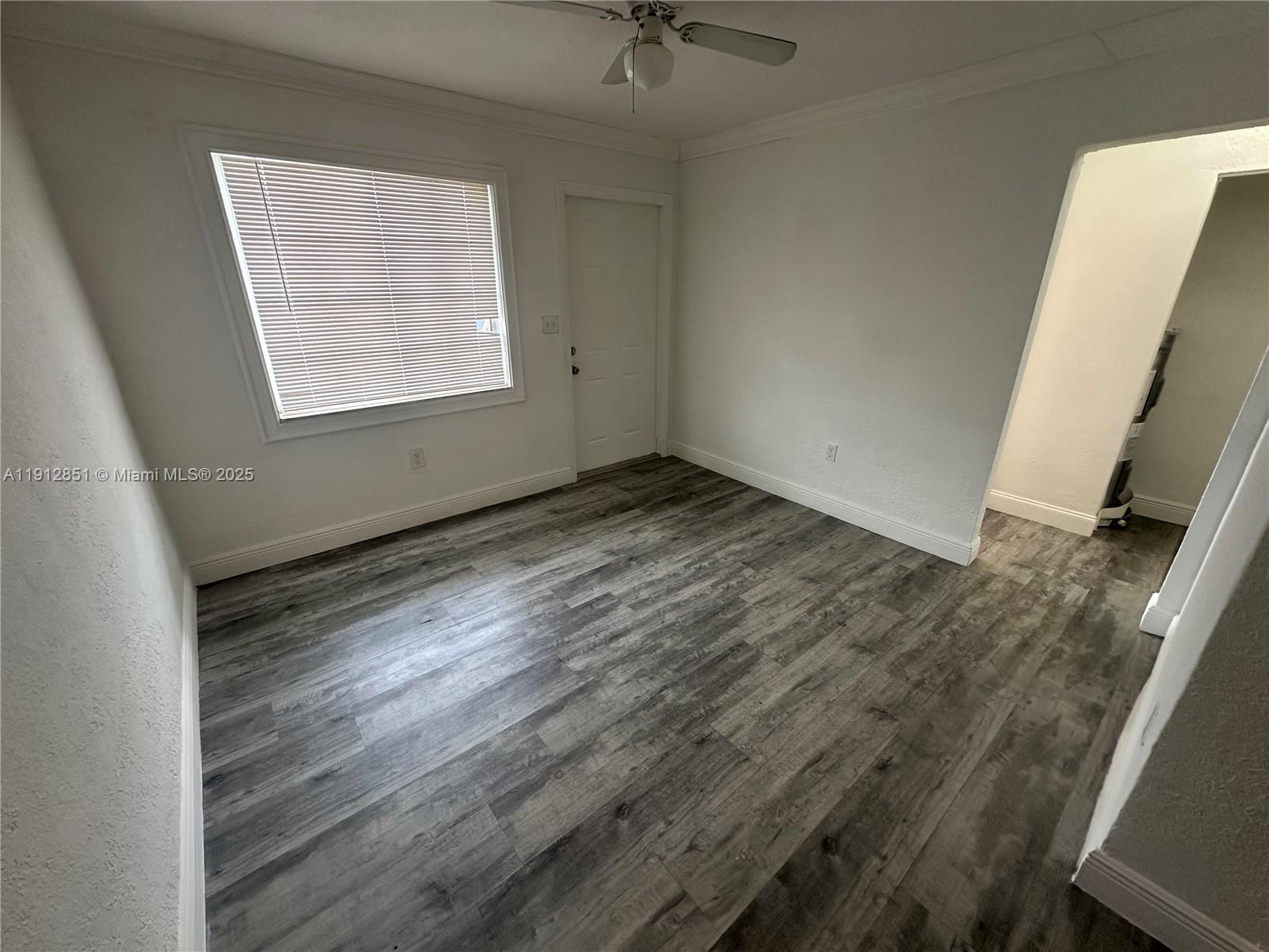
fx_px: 513
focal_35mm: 14
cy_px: 476
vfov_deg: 85.7
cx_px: 634
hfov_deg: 102.1
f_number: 2.2
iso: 160
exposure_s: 1/60
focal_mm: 2.22
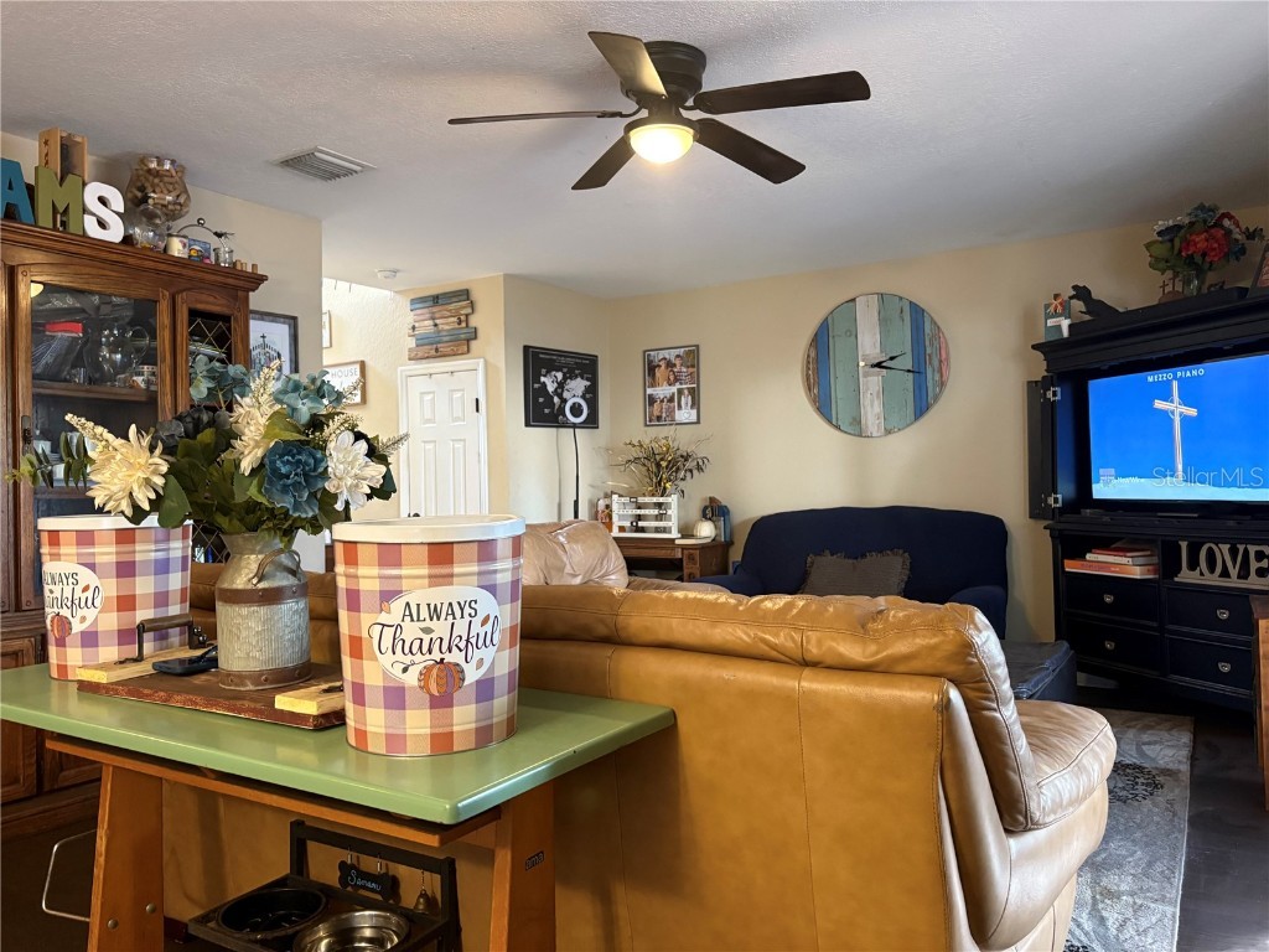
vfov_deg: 53.1
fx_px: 953
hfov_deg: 67.3
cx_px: 634
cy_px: 476
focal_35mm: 26
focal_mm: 5.96
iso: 400
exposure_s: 1/40
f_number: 1.6
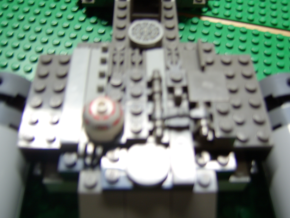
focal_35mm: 31
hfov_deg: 58.4
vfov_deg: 45.4
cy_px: 109
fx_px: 260
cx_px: 145
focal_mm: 8.13
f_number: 2.7
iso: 100
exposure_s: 1/5
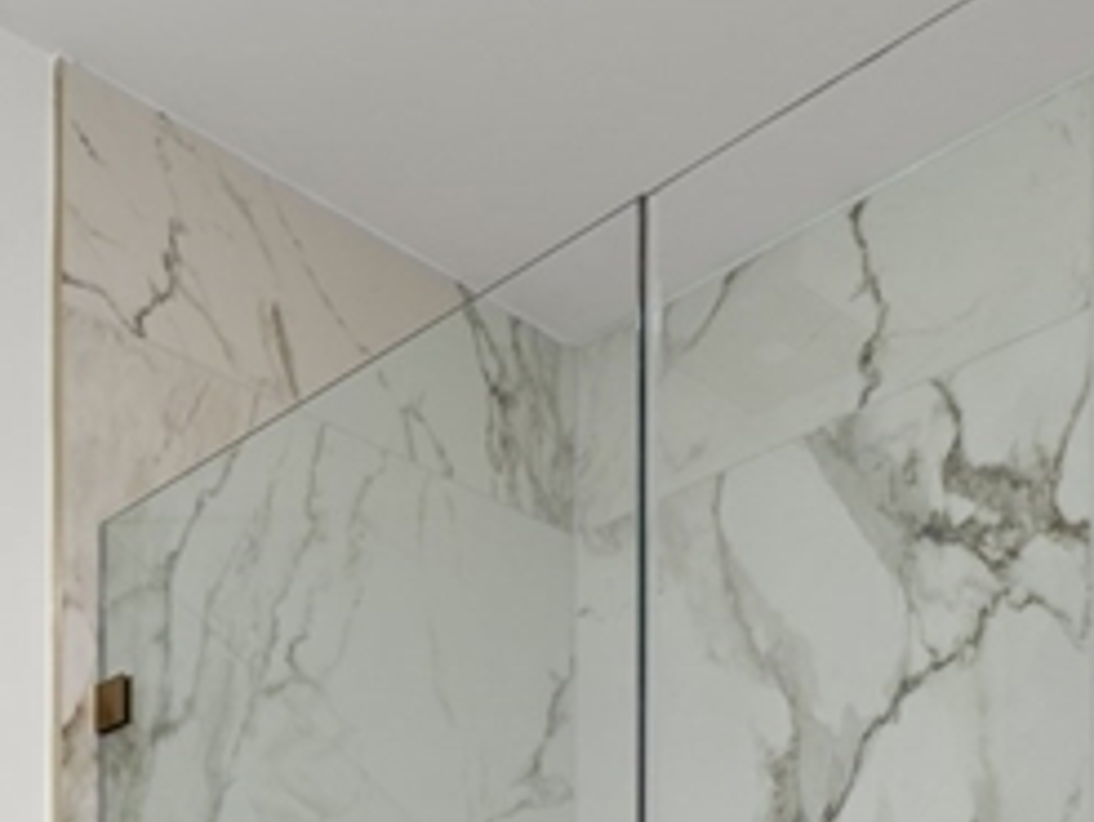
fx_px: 1645
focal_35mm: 52
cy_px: 1349
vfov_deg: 21.6
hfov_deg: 36.6
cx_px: 405
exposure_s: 1/6
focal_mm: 13
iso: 320
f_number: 7.1
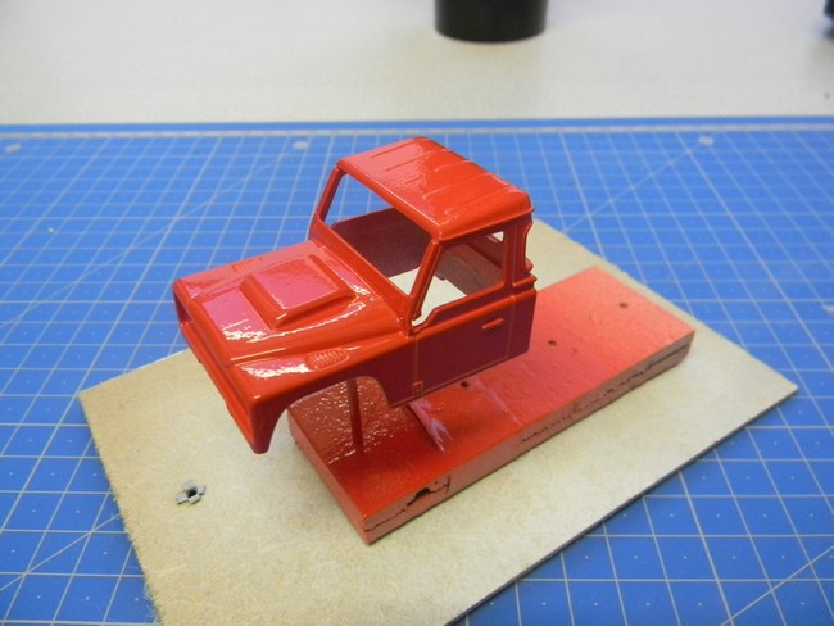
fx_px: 675
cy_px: 313
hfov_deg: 63.4
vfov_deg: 49.8
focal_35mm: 28
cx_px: 417
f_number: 3.5
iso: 400
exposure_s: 1/17.6
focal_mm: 5
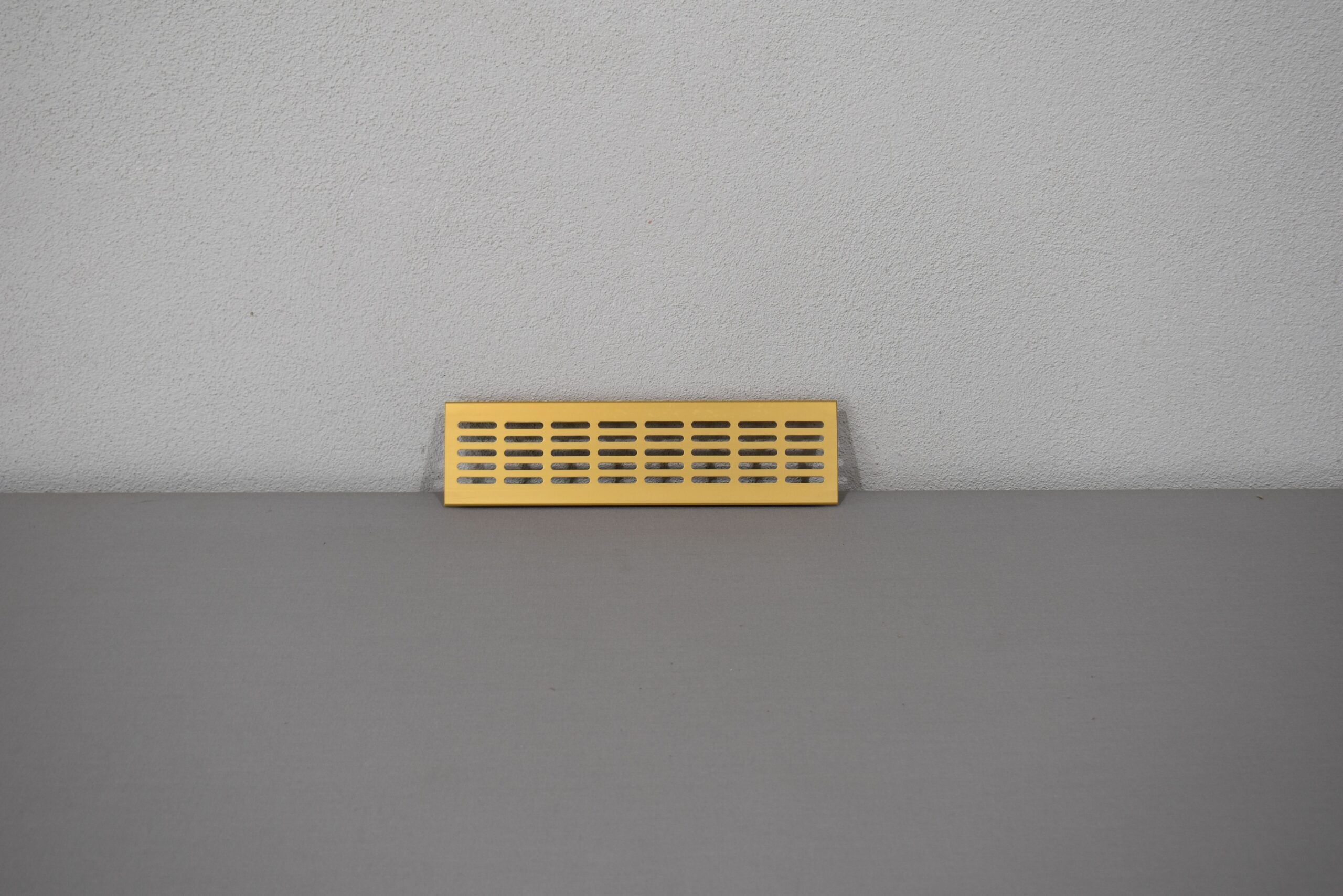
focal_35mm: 45
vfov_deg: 29.9
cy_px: 448
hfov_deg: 43.6
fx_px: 1679
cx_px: 672
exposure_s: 1/125
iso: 250
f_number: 5.6
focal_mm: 30
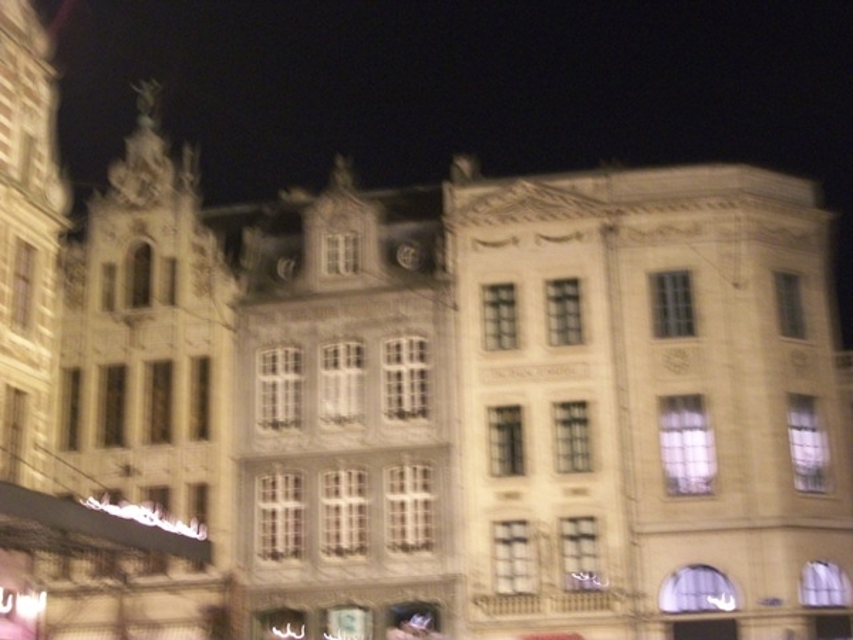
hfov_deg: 38.2
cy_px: 320
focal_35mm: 50
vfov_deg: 29.1
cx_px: 426
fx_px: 1232
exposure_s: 1/2
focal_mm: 8.8
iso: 250
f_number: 3.6
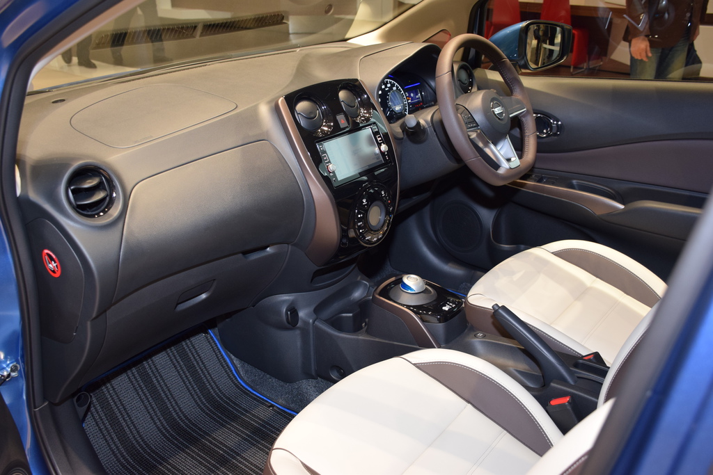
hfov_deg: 55.1
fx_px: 683
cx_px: 356
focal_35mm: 34
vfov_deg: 38.4
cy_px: 238
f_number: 4
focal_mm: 23
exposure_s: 1/60
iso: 800
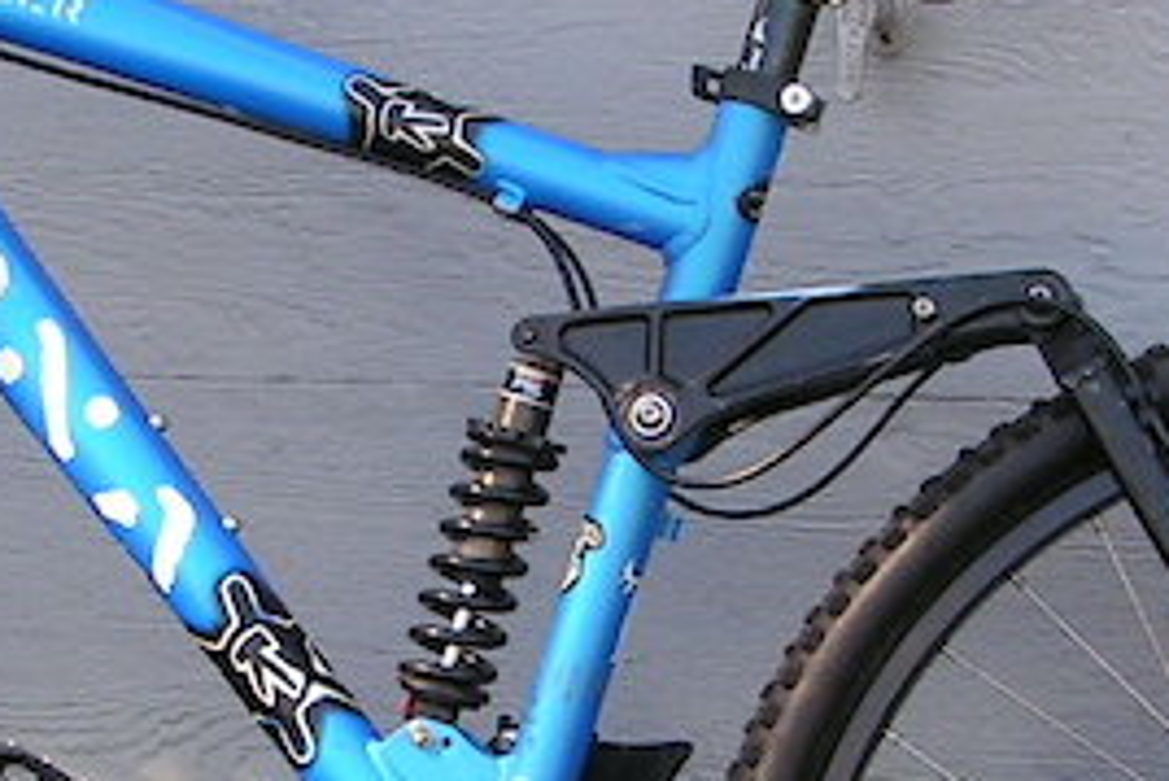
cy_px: 493
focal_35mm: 118
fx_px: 3834
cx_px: 462
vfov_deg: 11.6
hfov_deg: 17.3
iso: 50
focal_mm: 5.8
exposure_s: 1/80
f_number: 4.5
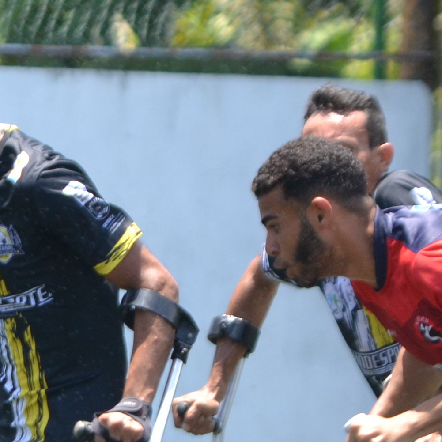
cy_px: 620
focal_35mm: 880
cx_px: -113
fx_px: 12713
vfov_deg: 2.0
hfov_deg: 2.0
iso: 400
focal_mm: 150
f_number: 4.8
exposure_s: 1/1000
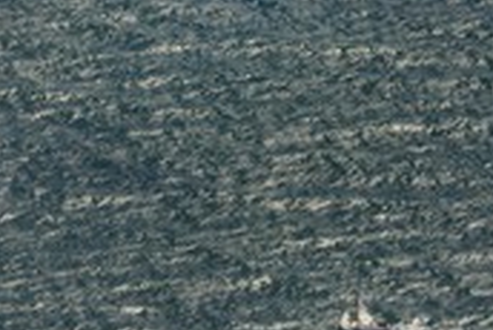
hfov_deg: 4.2
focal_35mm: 487
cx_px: 40
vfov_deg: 2.8
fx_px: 6675
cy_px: 32
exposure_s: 1/1000
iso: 200
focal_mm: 200
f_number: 6.3
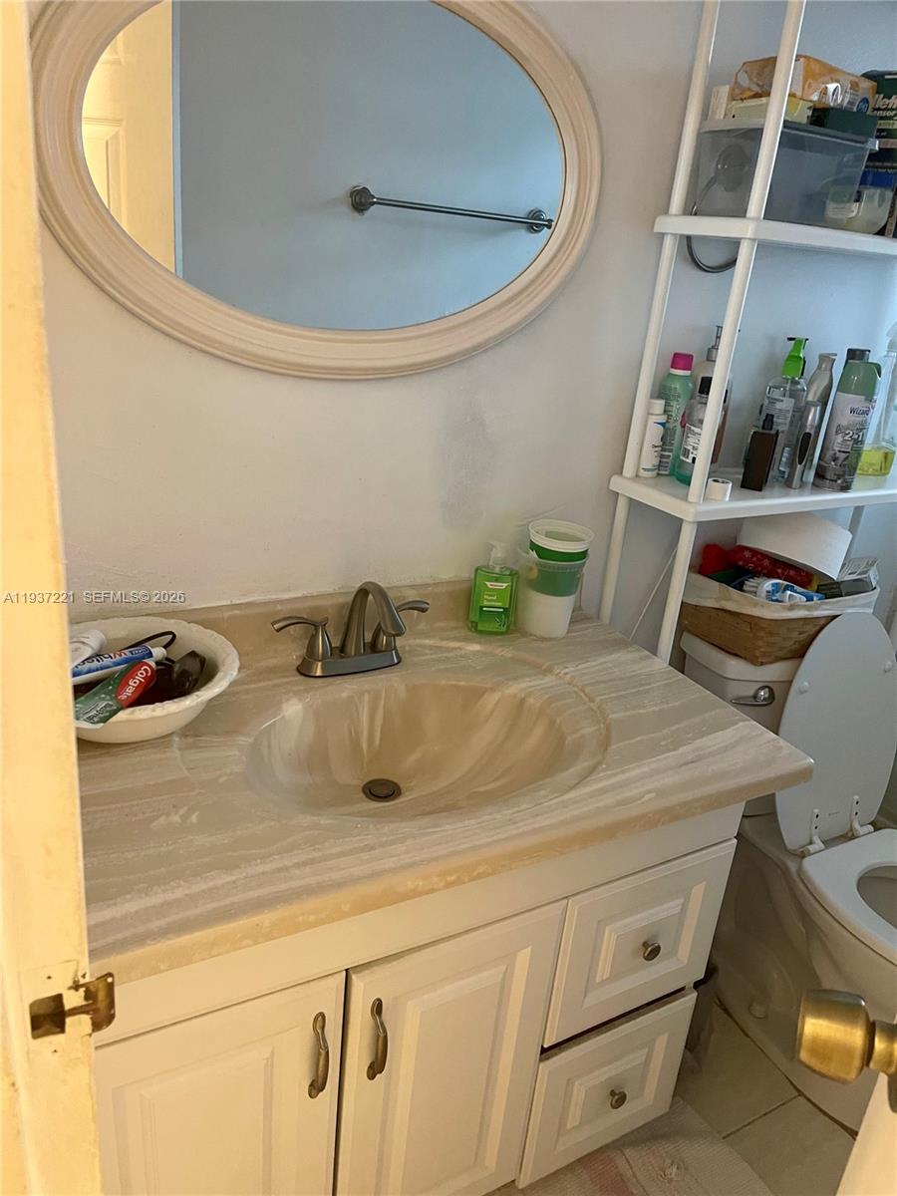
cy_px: 598
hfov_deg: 54.9
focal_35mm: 25
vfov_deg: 69.4
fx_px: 864
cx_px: 448
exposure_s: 1/40
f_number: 1.6
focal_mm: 5.1
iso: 640
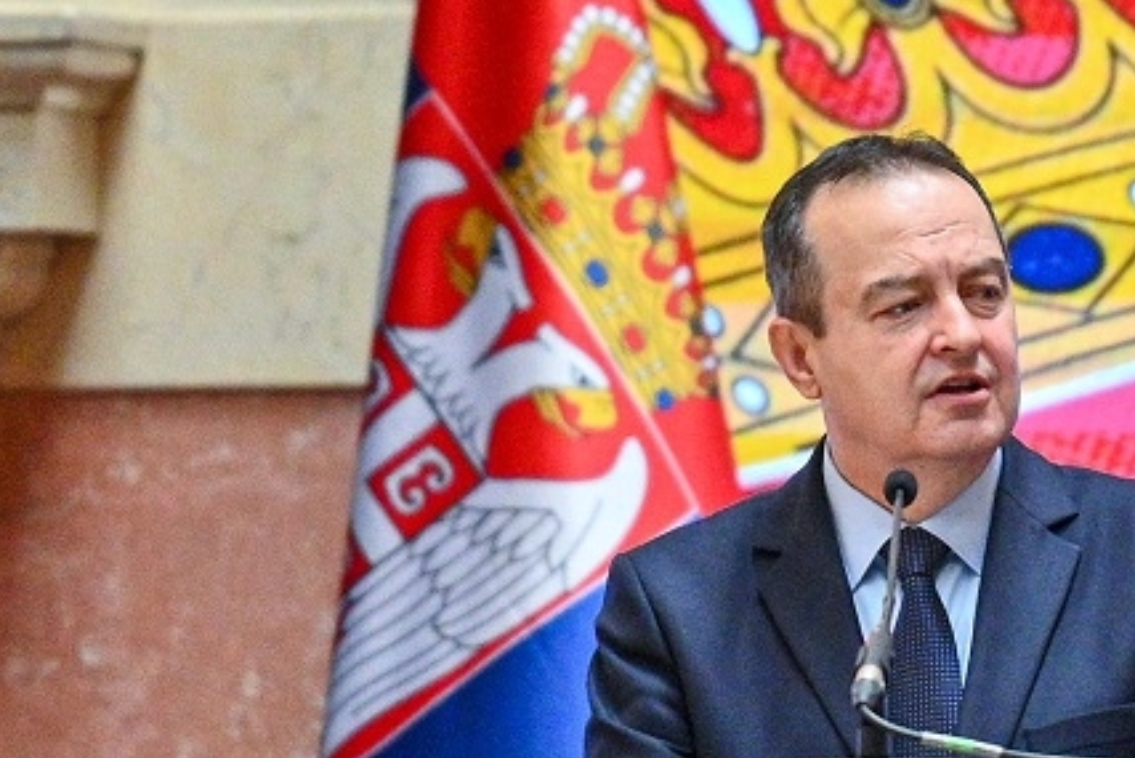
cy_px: 453
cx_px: 1018
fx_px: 17724
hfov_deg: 3.7
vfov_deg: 2.4
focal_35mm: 562
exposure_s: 1/1000
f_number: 2.8
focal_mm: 200
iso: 2500
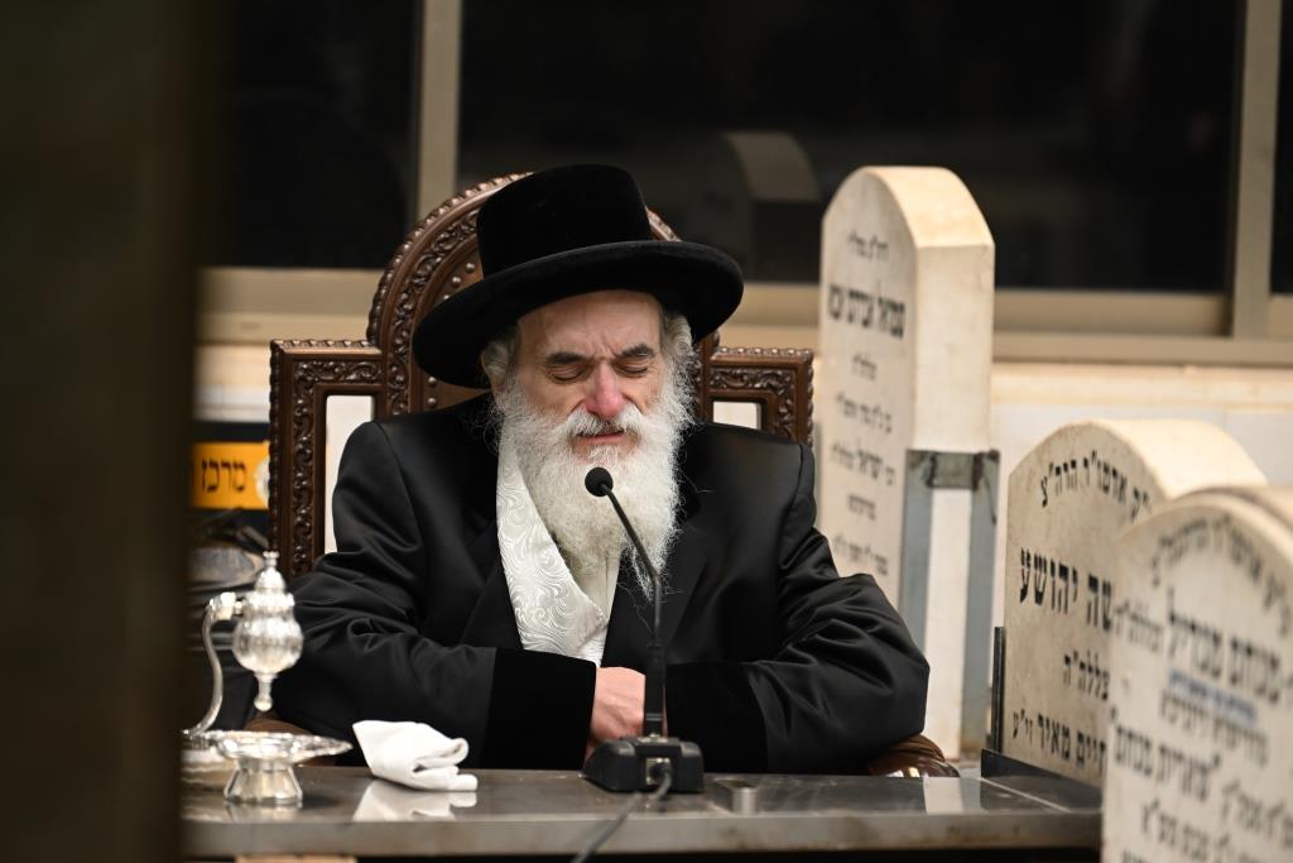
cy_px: 432
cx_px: 646
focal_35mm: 200
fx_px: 7184
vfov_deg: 6.9
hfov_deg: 10.3
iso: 800
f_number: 3.5
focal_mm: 200
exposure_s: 1/125
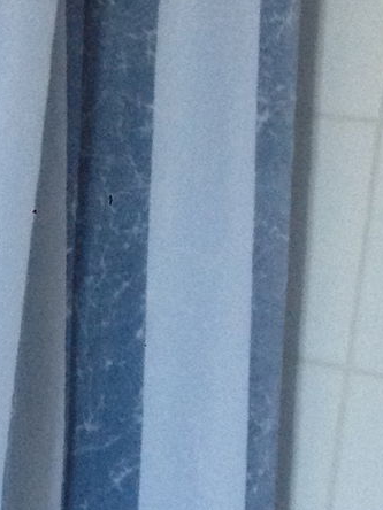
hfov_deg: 8.5
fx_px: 2478
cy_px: 480
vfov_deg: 11.7
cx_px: -338
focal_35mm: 168
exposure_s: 1/20
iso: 125
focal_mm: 4.28
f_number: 2.4
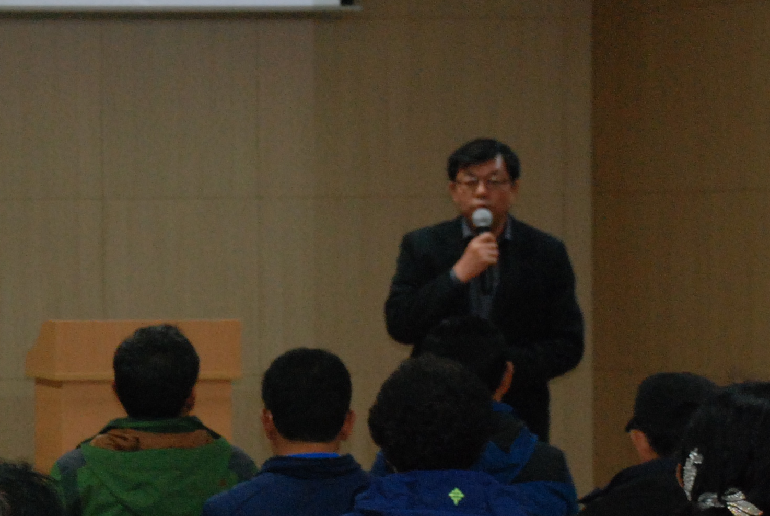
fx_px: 4219
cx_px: 151
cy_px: 379
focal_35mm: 197
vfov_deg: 7.0
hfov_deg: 10.4
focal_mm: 50
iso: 1000
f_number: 5
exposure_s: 1/60
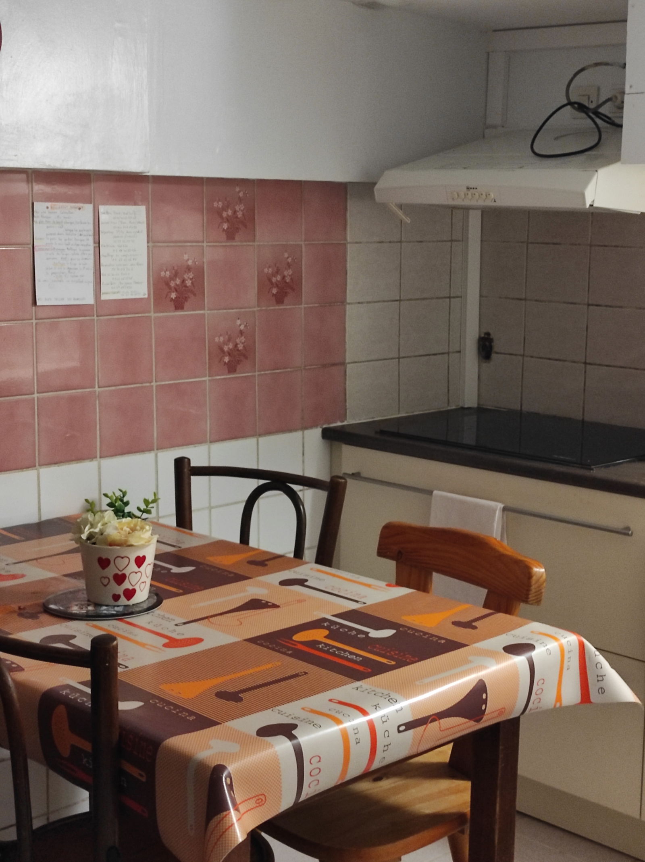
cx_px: 322
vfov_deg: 69.4
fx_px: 622
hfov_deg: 54.8
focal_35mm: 25
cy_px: 431
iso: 1764
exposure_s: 1/20
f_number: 1.89
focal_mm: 5.43
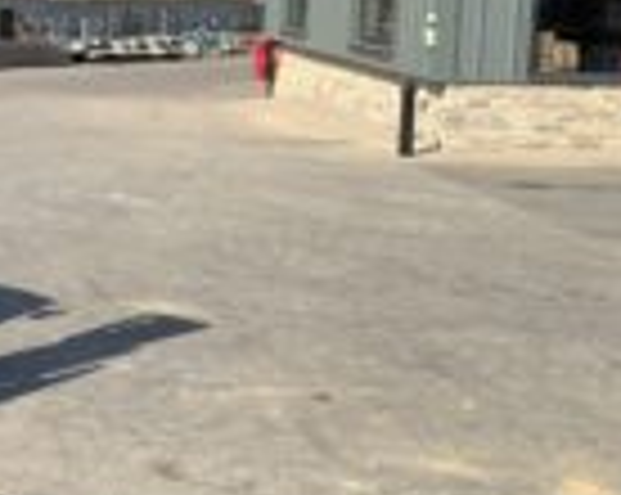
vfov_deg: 20.6
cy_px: 153
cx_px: -140
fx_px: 1358
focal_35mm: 74
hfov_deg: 23.4
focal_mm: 3
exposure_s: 1/2058
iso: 16
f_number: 1.8
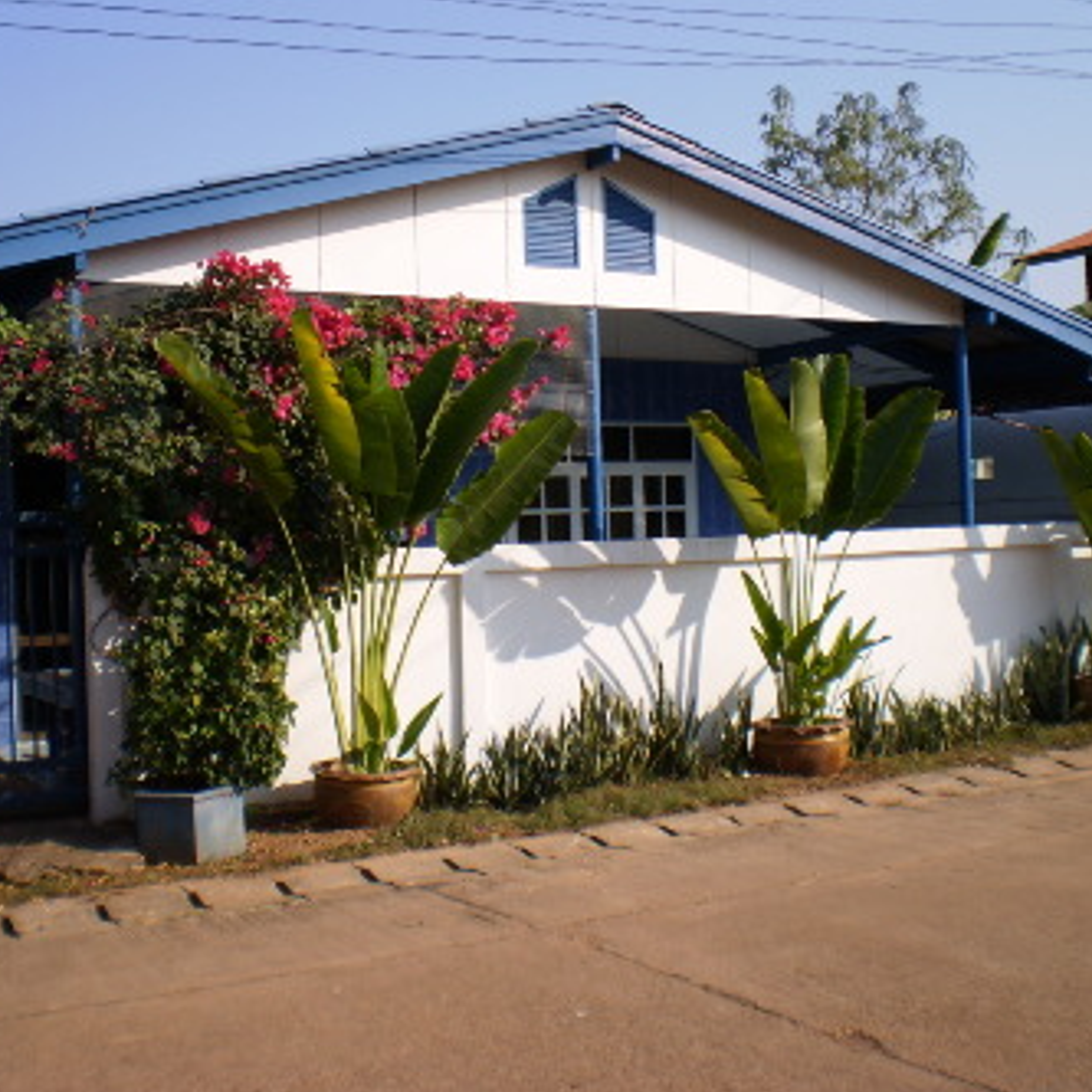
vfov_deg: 39.2
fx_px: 1535
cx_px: 479
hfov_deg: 39.1
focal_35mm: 43
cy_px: 549
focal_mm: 6.3
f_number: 4.6
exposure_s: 1/500
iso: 64
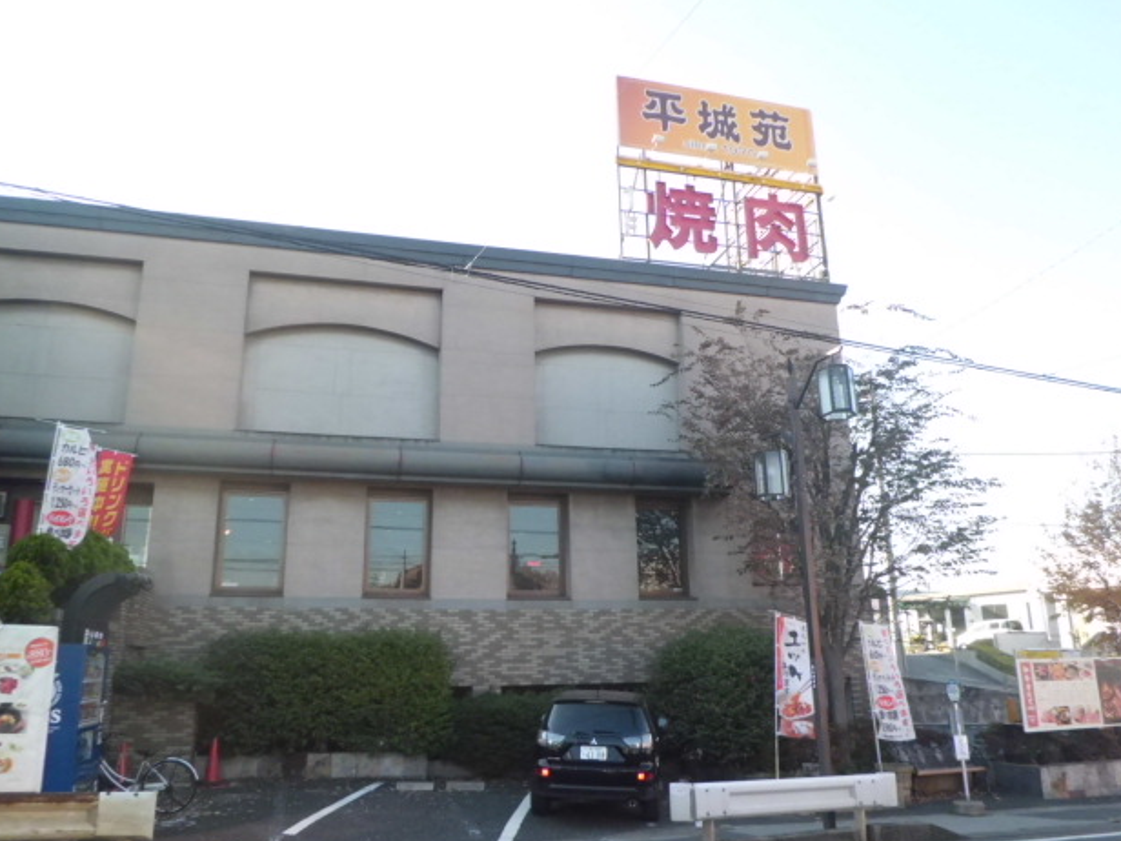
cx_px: 562
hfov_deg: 65.3
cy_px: 428
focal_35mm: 27
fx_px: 874
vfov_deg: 51.4
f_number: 2.8
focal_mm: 4.7
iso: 200
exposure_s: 1/500
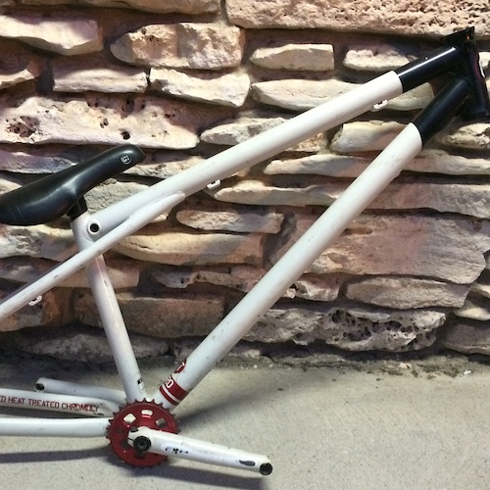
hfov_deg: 40.8
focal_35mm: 41
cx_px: 204
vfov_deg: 40.9
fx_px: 657
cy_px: 267
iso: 320
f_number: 2.2
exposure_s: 1/30
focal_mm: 4.15
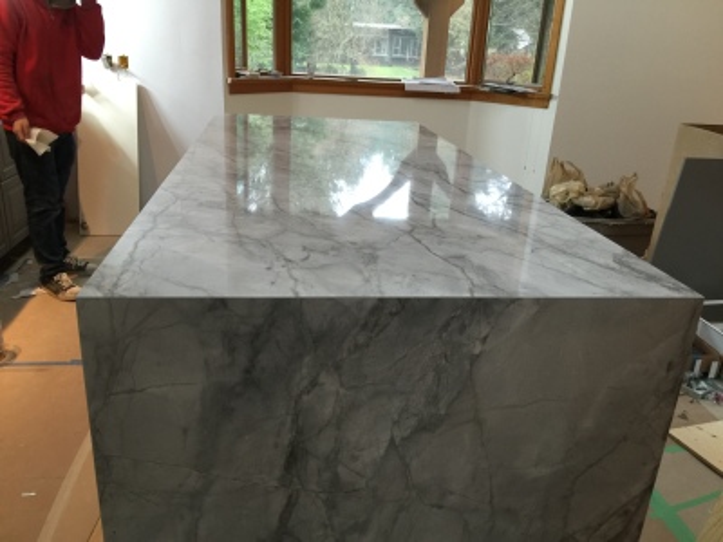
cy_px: 271
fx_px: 606
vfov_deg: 48.2
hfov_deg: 61.7
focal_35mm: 29
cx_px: 362
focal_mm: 4.15
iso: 80
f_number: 2.2
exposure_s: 1/15
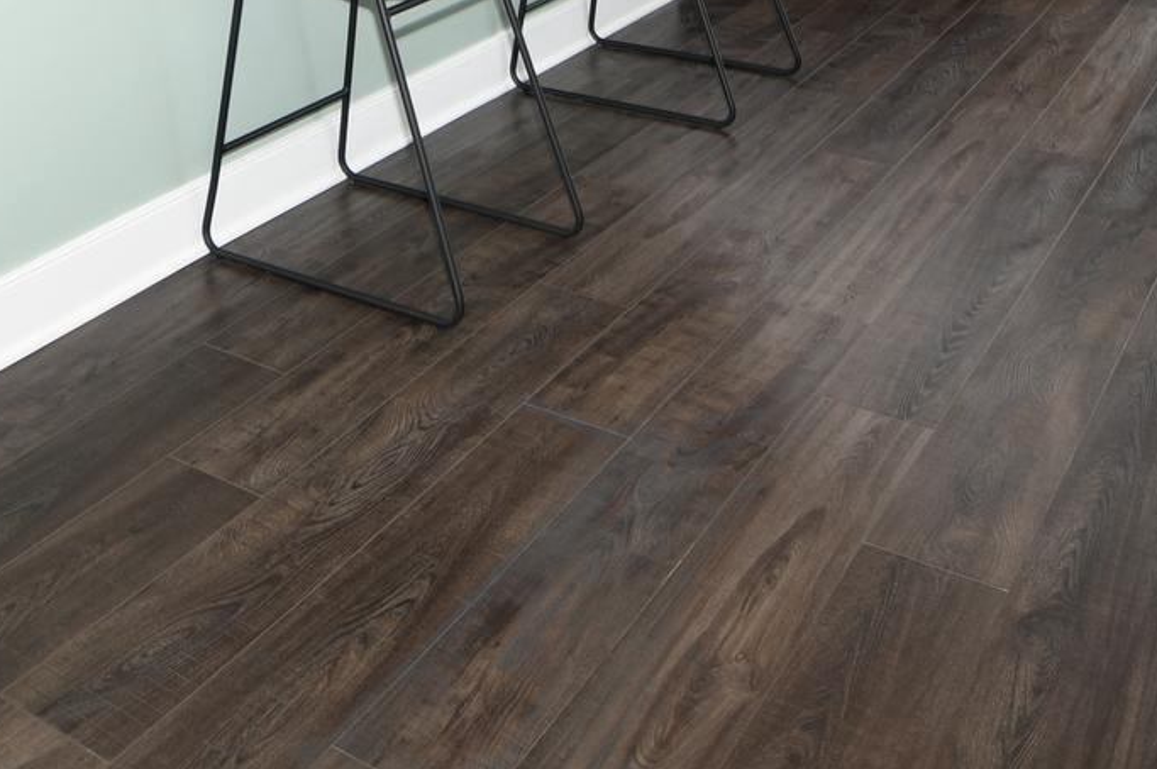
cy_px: -377
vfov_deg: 23.8
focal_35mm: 45
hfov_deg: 42.6
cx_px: 329
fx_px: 1445
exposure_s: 1/50
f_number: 3.5
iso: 125
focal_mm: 10
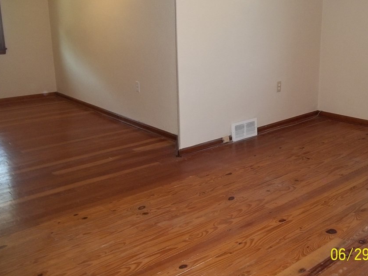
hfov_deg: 47.8
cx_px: 207
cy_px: 126
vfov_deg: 36.8
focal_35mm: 39
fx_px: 415
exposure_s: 1/30
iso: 160
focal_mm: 5.7
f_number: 2.9
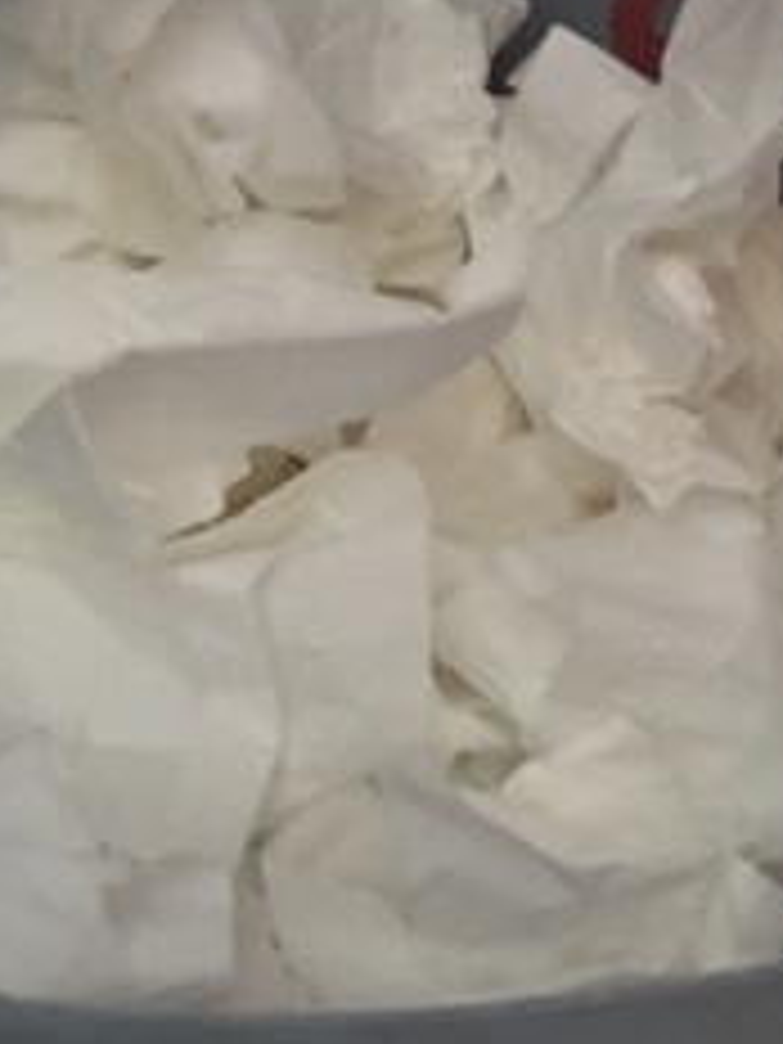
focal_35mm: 80
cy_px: 158
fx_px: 2413
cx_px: 418
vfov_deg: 23.9
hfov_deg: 18.4
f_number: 2.2
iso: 640
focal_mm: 4.15
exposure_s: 1/15
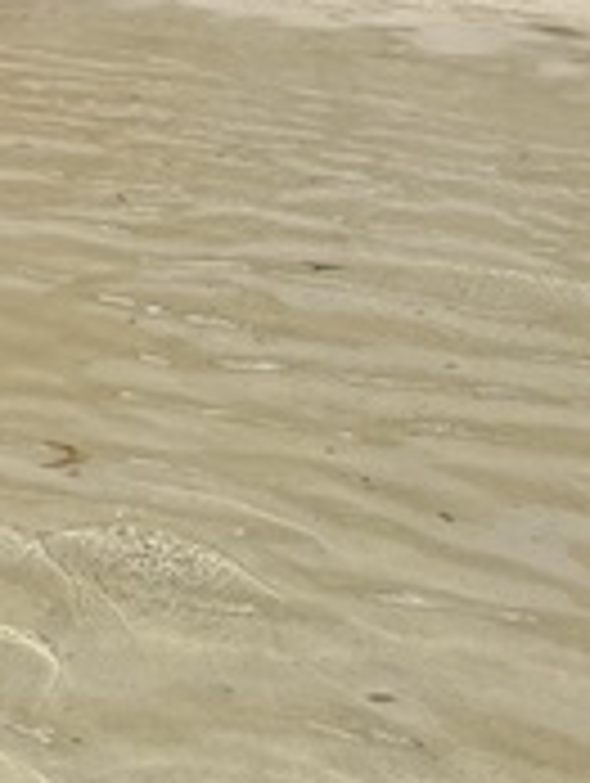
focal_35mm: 104
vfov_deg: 16.5
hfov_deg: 12.7
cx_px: -534
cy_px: -518
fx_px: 2358
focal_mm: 6.76
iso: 80
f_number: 1.78
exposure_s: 1/6711
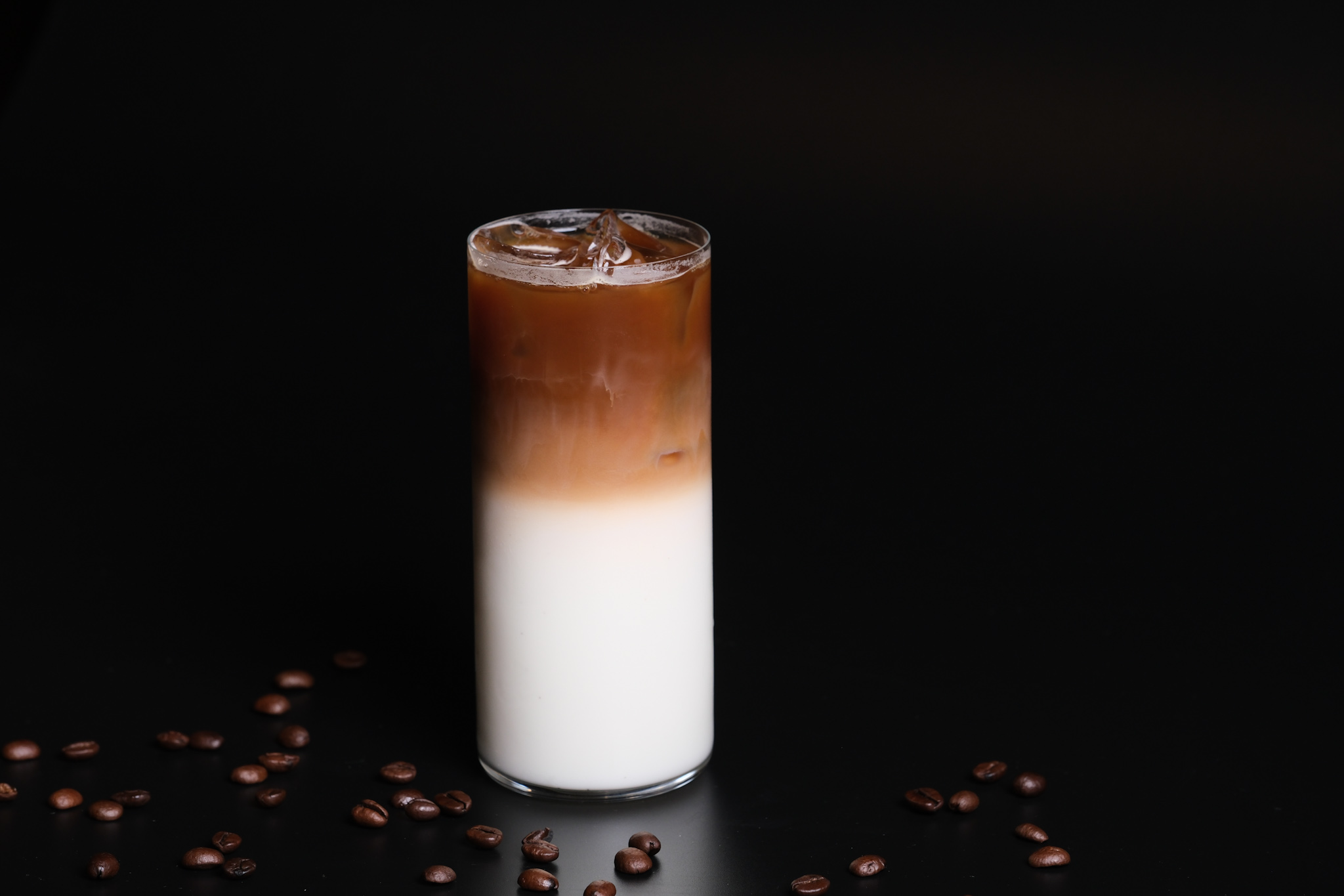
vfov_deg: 11.4
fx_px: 4479
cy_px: 448
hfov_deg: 17.1
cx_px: 672
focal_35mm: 120
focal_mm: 80
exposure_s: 1/30
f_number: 6.4
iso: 500
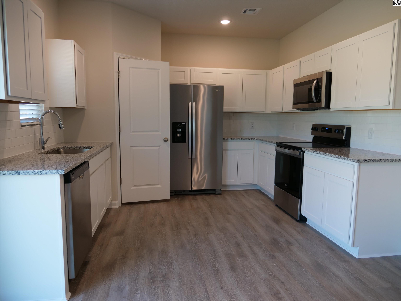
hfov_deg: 71.6
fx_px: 278
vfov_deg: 56.8
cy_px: 150
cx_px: 200
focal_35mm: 24
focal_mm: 12
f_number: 2.8
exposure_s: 1/80
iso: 200
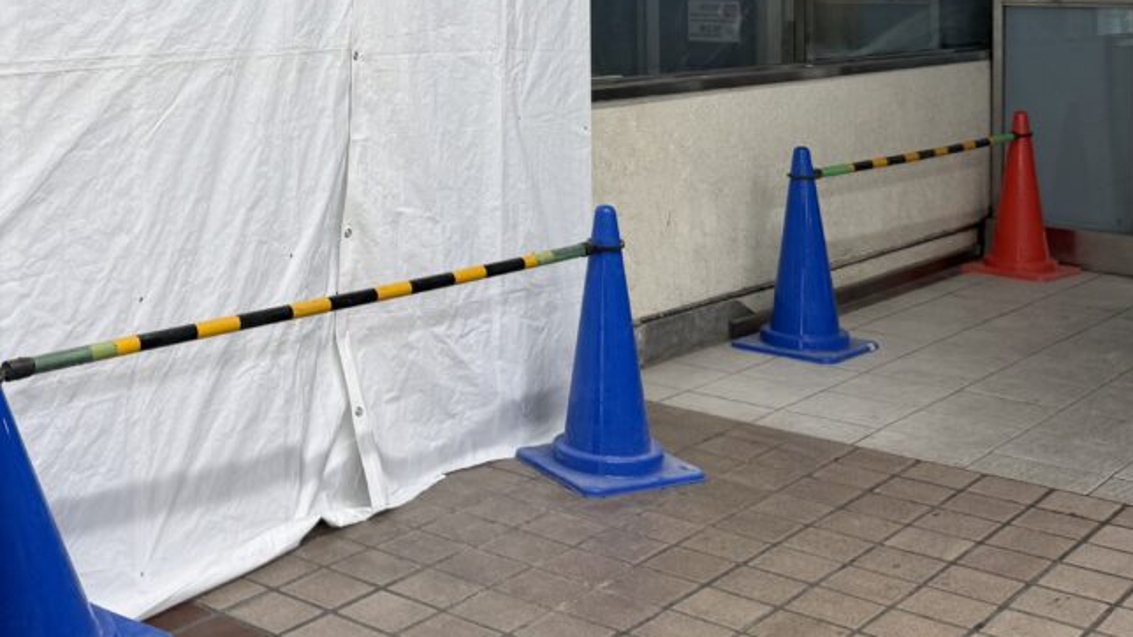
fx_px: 1562
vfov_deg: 21.9
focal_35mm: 52
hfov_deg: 38.2
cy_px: -49
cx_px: 211
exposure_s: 1/100
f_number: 1.78
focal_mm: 6.76
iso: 64
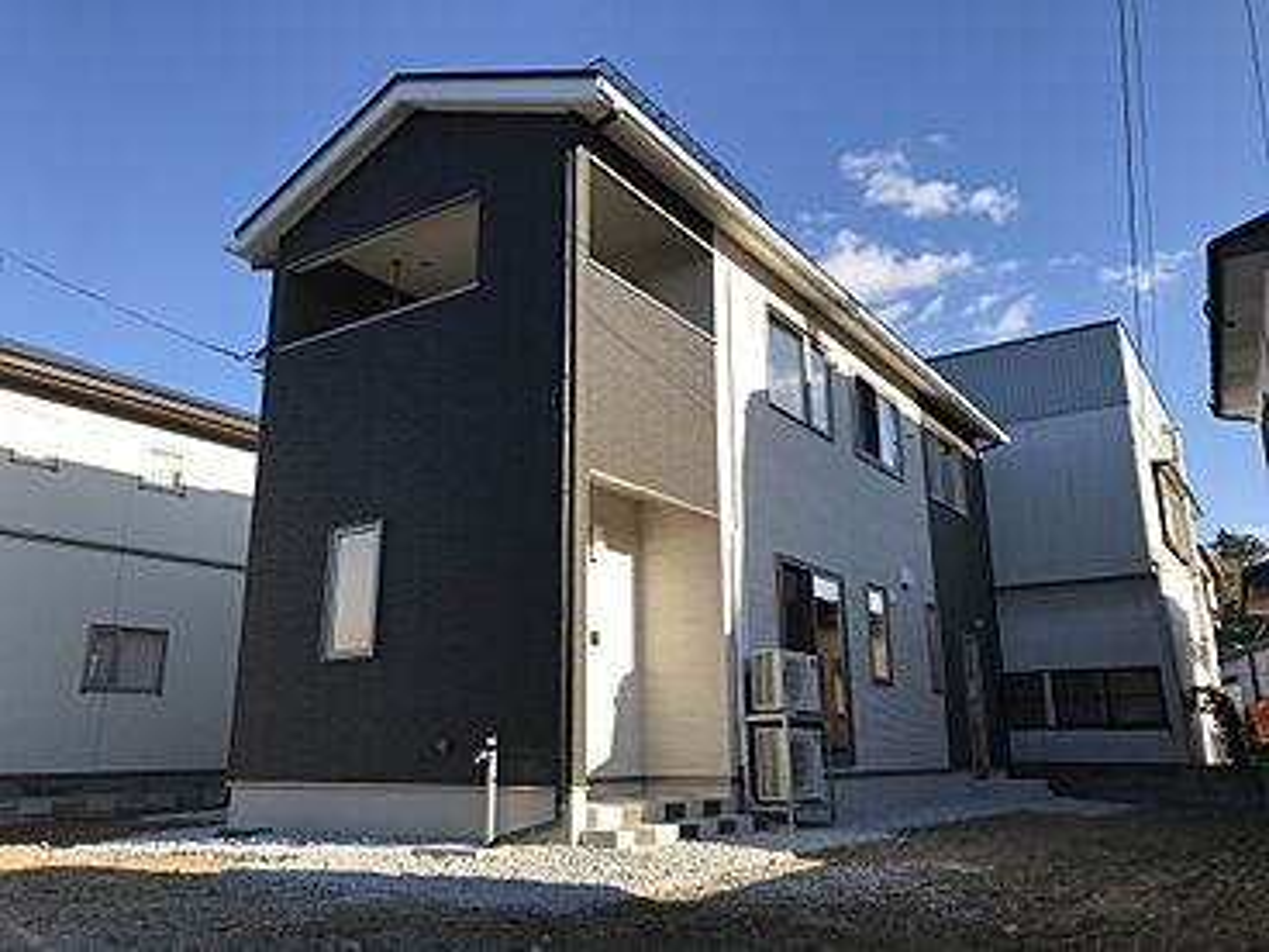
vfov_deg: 49.7
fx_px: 1026
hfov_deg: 63.4
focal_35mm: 28
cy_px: 476
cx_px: 634
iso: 20
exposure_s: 1/1227
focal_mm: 3.99
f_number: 1.8
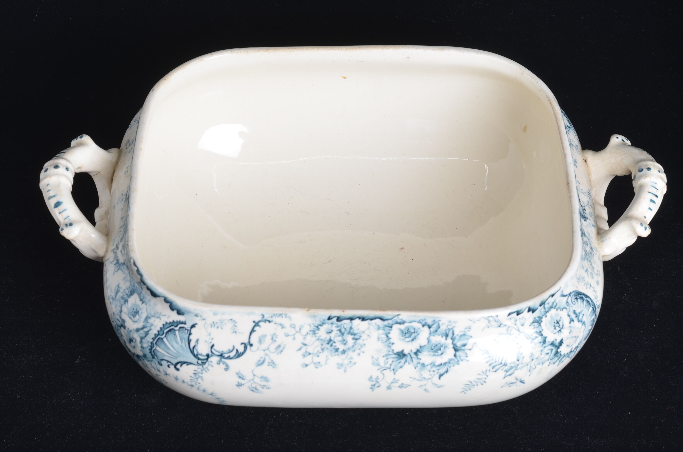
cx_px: 342
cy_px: 226
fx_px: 1420
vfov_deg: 18.1
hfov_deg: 27.0
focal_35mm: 75
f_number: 11
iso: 100
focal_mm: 50
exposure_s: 1/125
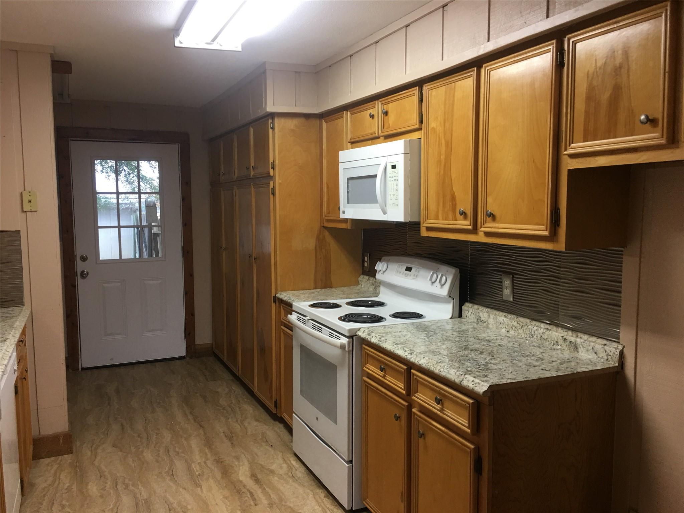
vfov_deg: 48.2
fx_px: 573
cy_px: 256
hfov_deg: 61.7
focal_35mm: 29
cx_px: 342
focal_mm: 4.15
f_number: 2.2
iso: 40
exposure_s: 1/30
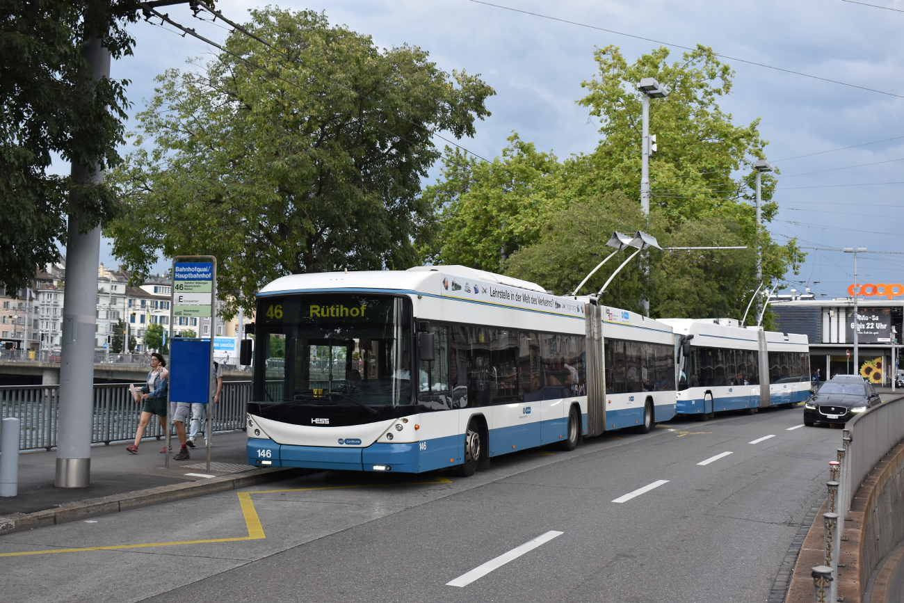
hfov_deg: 45.0
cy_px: 302
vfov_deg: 30.9
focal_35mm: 44
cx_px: 452
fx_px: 1092
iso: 400
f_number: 5.6
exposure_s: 1/125
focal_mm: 29
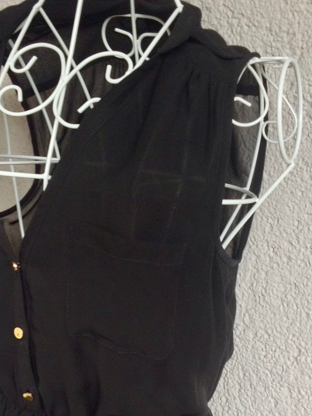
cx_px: 128
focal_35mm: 61
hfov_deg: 24.0
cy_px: 282
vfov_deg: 31.4
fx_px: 733
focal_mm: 4.28
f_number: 2.4
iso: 100
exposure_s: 1/20
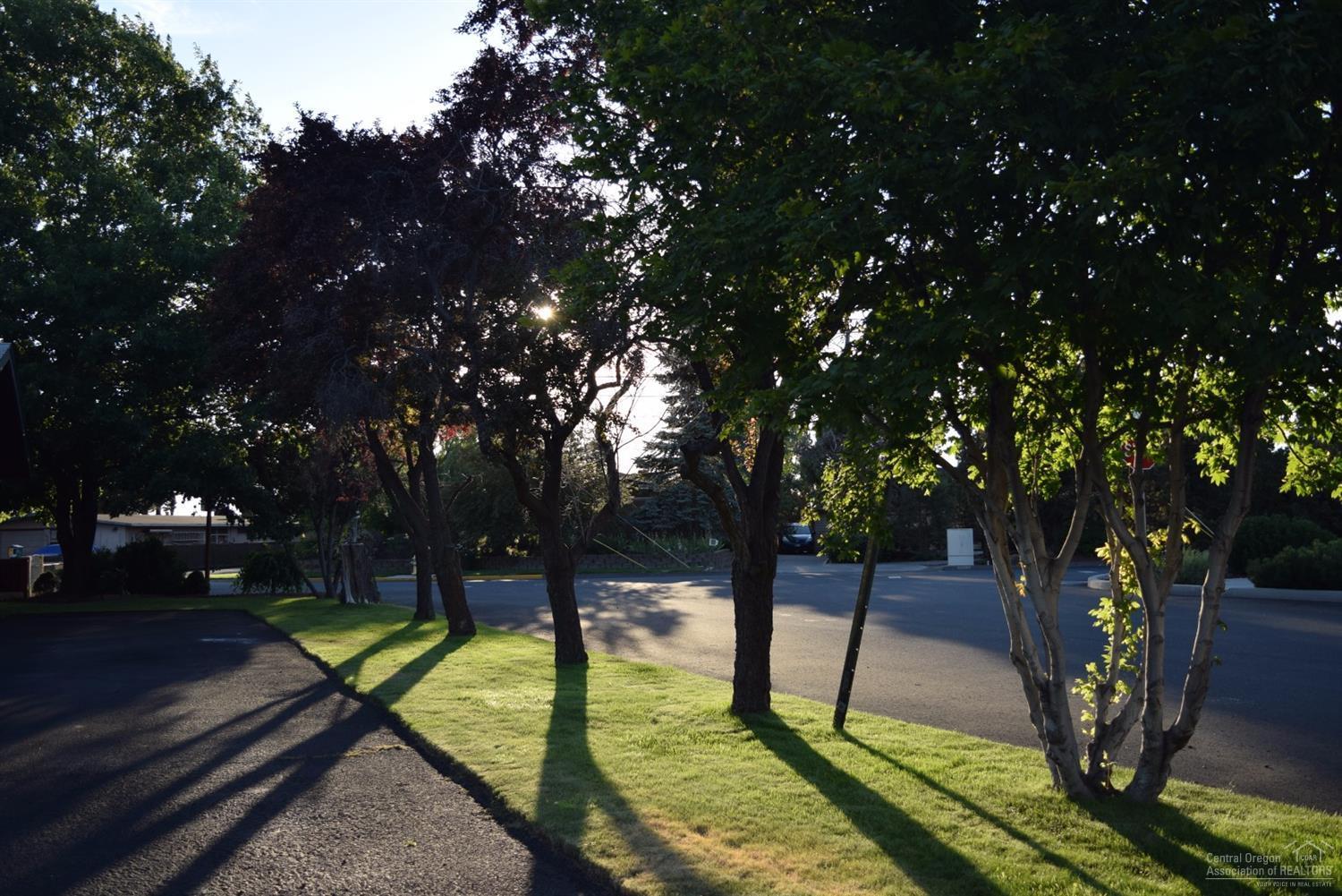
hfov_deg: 57.2
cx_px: 671
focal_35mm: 33
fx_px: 1230
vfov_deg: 40.0
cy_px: 448
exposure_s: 1/320
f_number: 3.8
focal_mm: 22
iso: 100
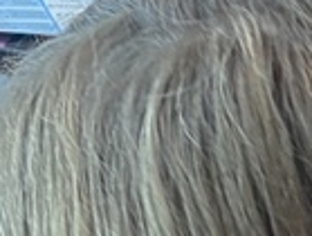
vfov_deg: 7.2
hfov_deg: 10.2
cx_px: -7
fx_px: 1726
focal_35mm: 191
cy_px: 632
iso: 100
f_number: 1.8
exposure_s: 1/60
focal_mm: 4.25
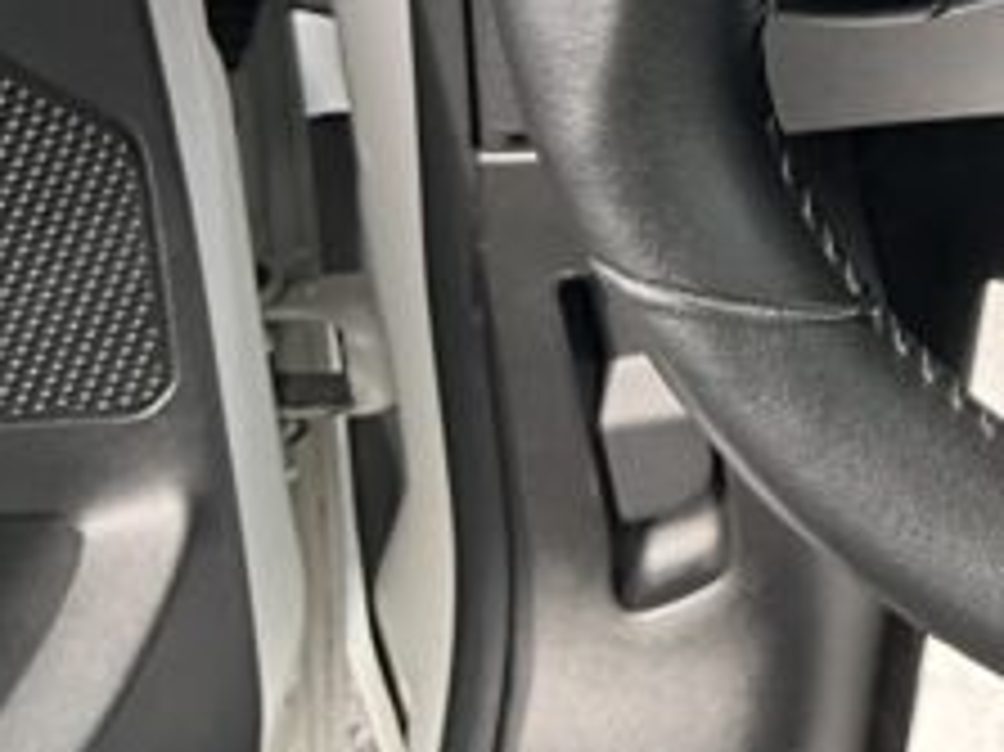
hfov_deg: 16.8
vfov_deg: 13.5
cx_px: 1580
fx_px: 3015
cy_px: -315
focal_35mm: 104
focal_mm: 3
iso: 25
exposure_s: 1/164
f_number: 1.8
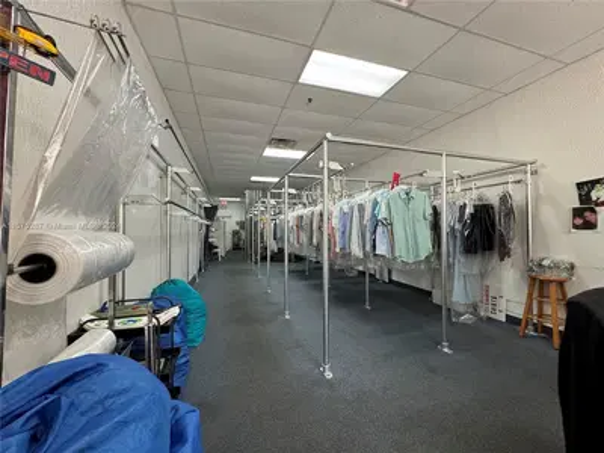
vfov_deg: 85.7
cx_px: 302
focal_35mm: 14
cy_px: 226
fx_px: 244
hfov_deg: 102.1
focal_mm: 2.22
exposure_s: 1/60
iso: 200
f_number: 2.2
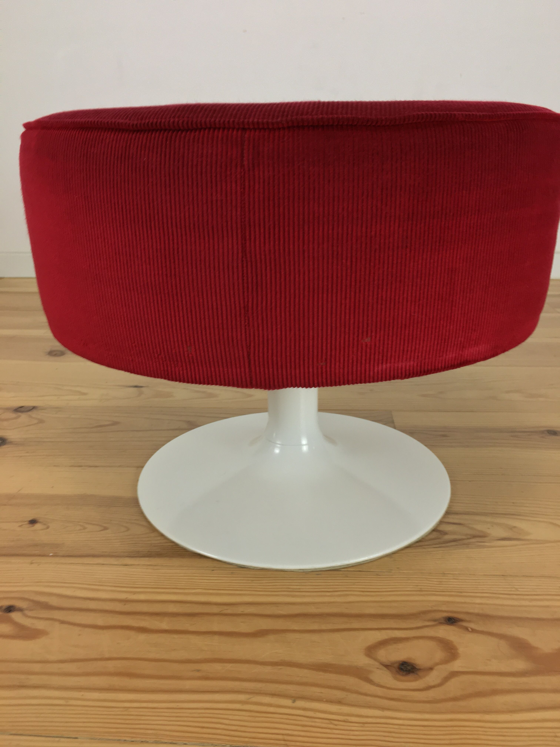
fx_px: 626
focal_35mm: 29
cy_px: 374
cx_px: 280
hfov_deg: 48.2
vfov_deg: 61.7
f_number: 2.2
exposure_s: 1/33
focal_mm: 4.15
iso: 40
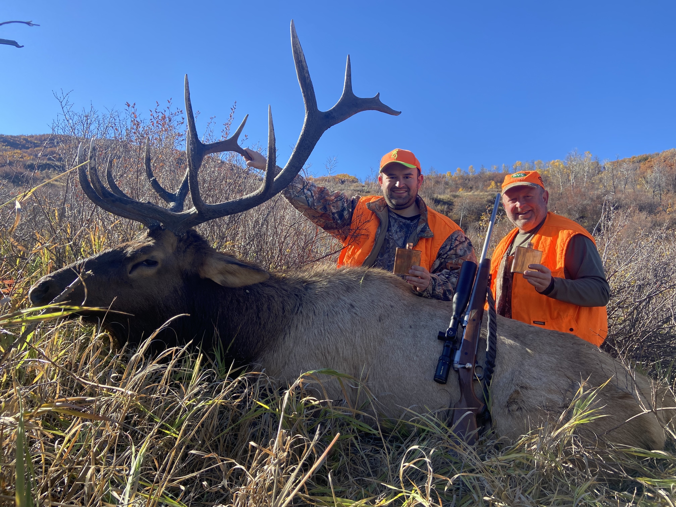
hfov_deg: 67.3
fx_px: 508
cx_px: 338
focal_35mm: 26
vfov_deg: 53.1
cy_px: 254
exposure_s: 1/973
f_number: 1.8
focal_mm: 4.25
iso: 32
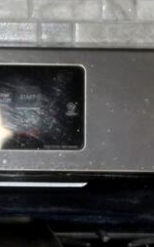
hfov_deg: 4.9
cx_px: -72
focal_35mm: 266
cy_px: 306
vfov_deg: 7.8
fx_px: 1787
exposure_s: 1/30
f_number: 5.6
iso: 250
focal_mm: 22
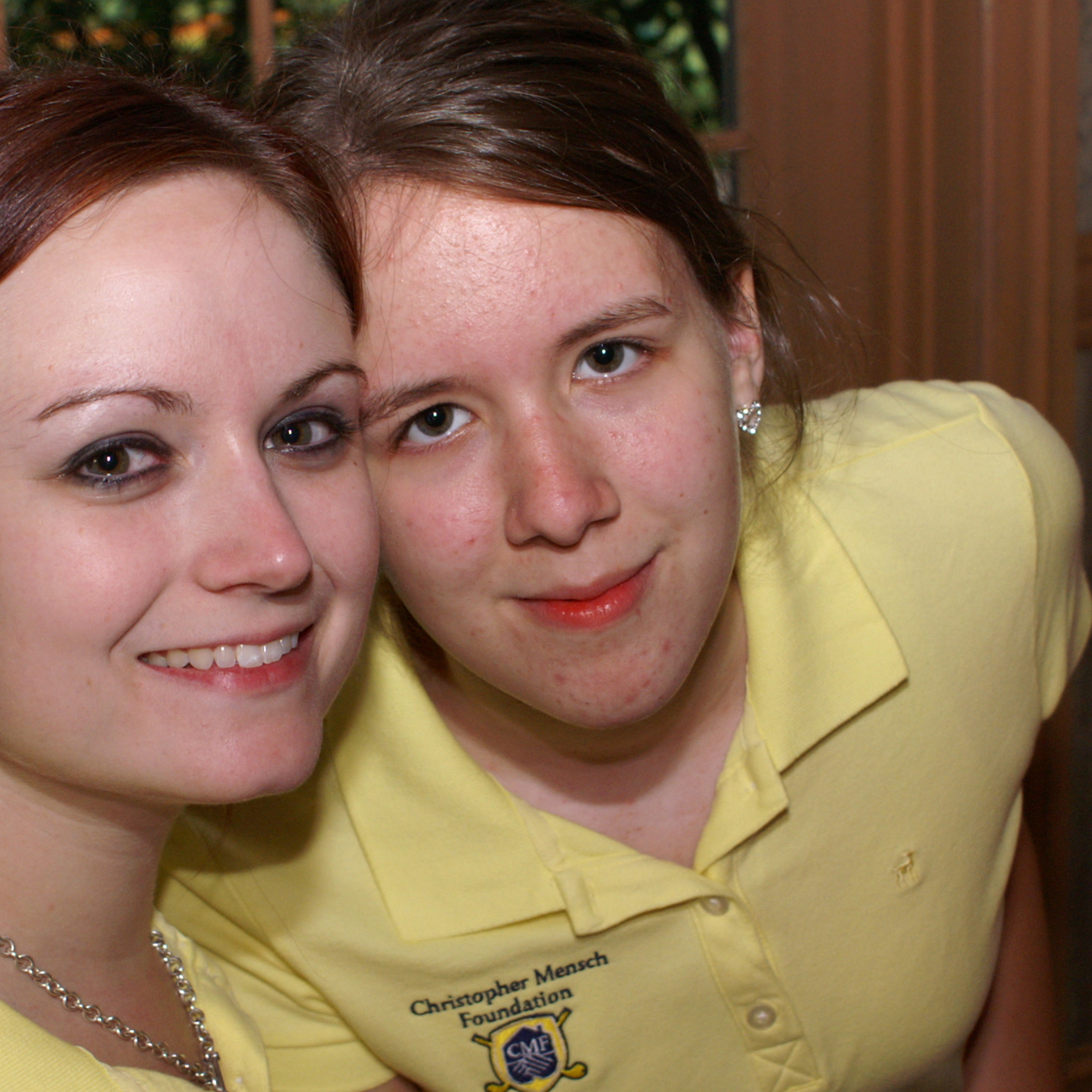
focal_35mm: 75
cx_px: 337
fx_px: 2677
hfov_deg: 22.9
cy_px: 592
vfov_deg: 23.1
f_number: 5
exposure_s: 1/60
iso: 400
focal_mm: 30
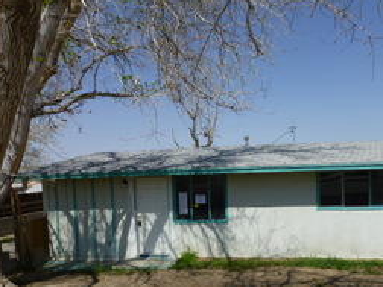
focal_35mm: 33
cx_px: 233
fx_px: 365
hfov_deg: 54.9
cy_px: 191
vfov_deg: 42.4
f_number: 4
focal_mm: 4.3
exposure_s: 1/1600
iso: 100
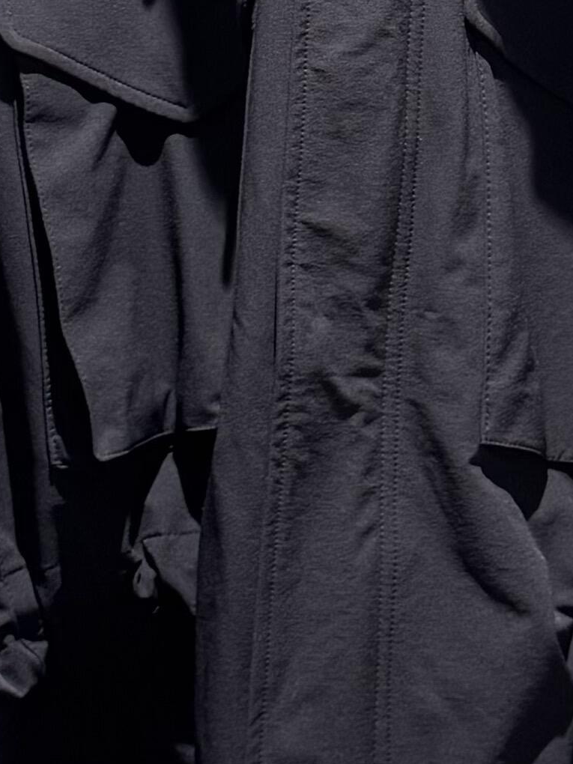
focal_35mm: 106
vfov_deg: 18.5
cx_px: 345
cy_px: 291
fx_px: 2339
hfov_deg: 14.0
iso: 125
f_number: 1.8
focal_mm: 6.8
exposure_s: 1/121
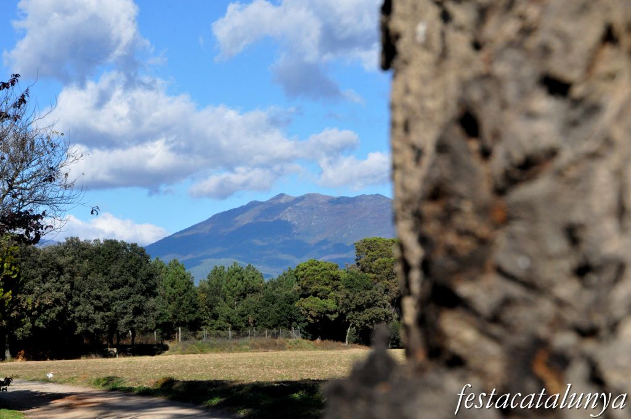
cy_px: 210
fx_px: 1470
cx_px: 316
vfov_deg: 16.2
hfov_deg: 24.2
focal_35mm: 84
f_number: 16
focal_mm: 56
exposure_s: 1/1000
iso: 1600
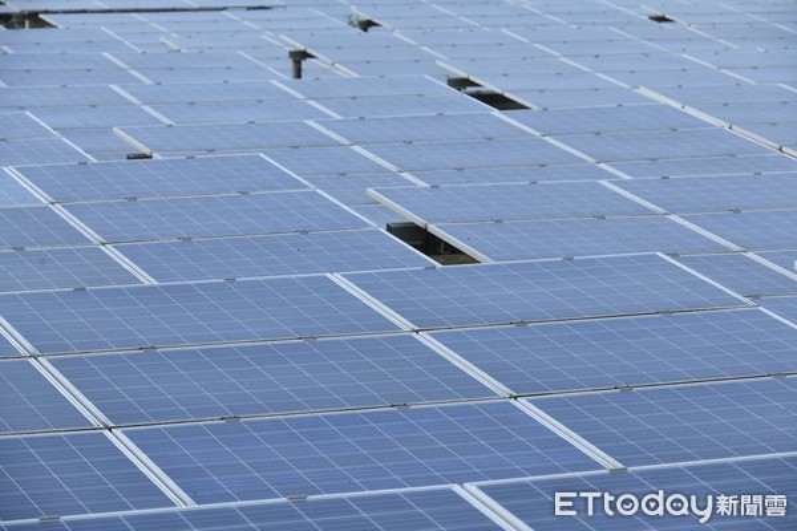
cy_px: 266
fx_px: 3099
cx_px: 398
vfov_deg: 9.8
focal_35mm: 140
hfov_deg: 14.7
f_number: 9
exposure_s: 1/100
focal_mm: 140
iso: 320
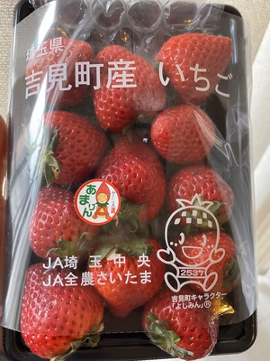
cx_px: 135
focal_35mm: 26
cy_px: 180
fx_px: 270
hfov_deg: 53.1
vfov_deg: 67.3
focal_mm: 4.2
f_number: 1.6
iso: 160
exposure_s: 1/60
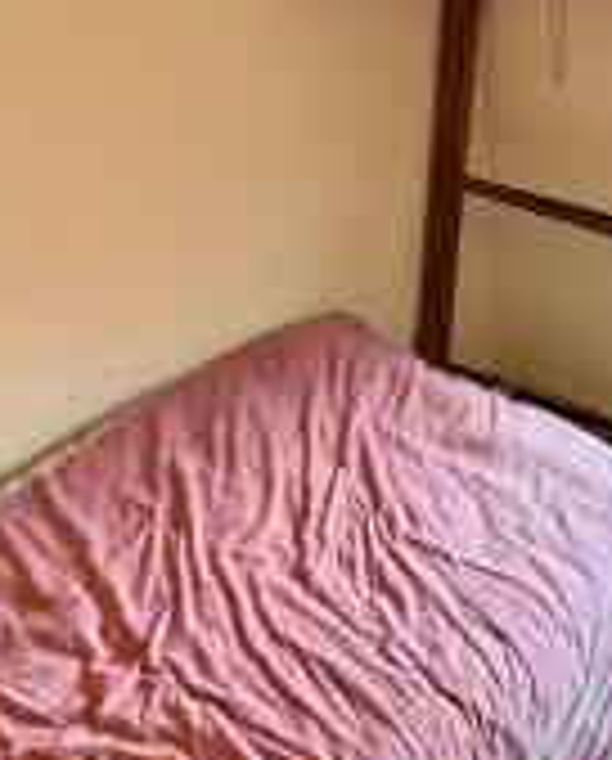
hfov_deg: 30.7
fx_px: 1060
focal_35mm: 47
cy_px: 587
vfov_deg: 38.3
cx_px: 551
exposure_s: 1/88
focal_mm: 2.22
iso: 320
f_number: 2.2
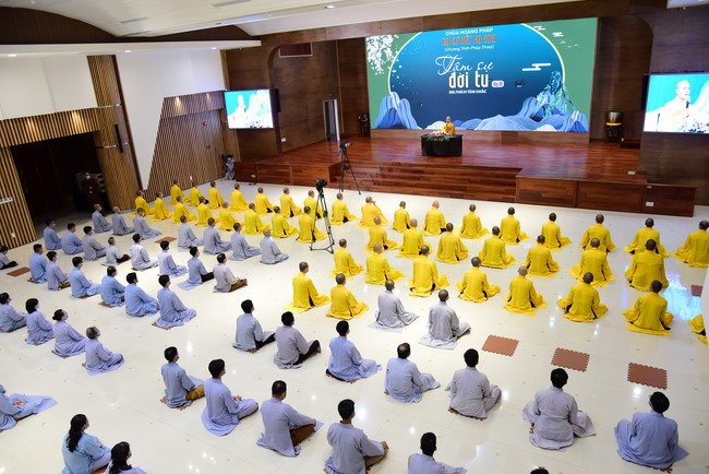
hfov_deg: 73.7
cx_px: 354
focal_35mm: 24
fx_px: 473
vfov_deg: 53.2
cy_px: 237
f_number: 5.6
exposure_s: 1/80
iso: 2000
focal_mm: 24
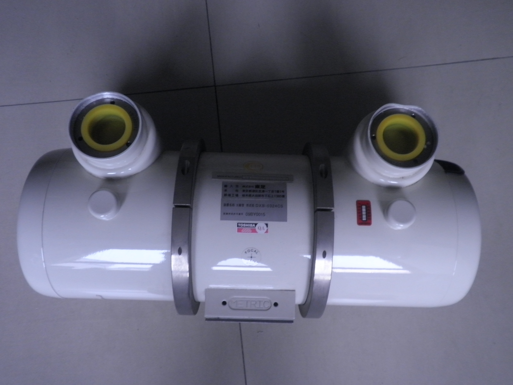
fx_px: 459
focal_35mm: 31
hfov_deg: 58.4
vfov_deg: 45.4
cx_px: 256
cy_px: 192
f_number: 2.8
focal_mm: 5.5
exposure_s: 1/40
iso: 160
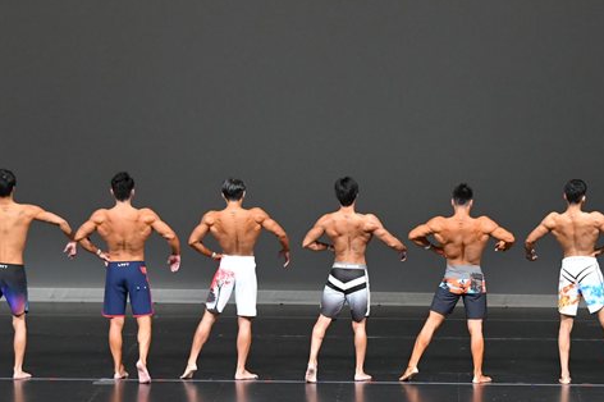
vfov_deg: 7.1
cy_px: 284
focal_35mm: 192
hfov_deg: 10.7
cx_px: 392
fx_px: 3219
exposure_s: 1/400
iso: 4000
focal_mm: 78
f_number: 5.6
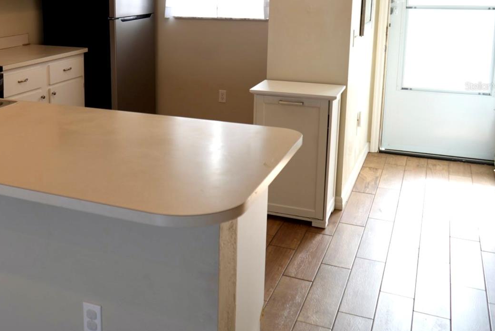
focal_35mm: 43
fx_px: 592
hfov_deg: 44.1
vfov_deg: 30.7
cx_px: 130
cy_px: 86
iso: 160
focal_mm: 28
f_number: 4
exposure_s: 1/60
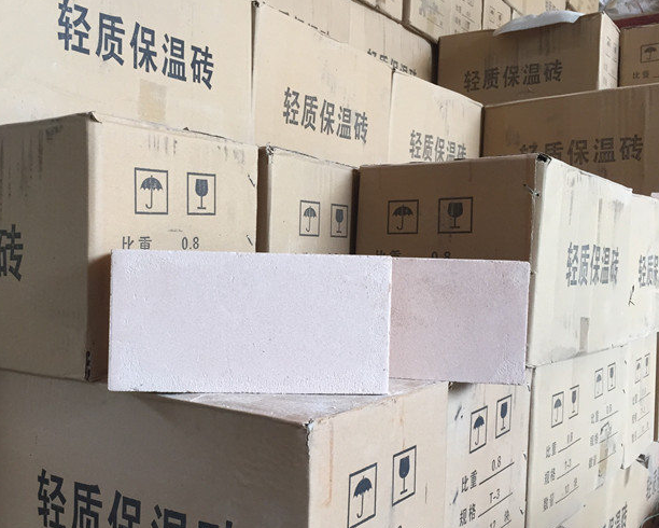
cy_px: 277
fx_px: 722
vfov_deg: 40.1
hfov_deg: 48.8
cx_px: 262
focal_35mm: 37
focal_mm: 4.15
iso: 80
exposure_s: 1/30
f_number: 2.2
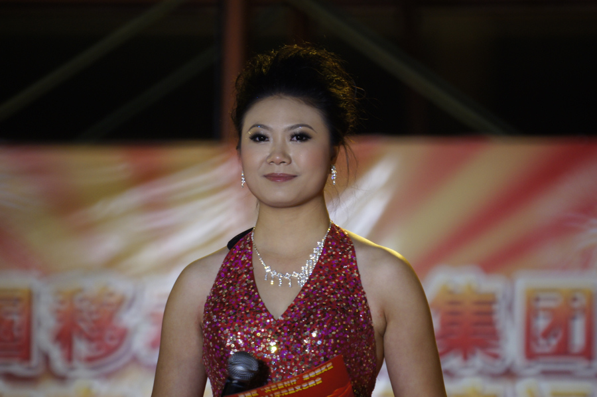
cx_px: 298
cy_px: 198
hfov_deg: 2.8
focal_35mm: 750
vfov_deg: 1.8
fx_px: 12424
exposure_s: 1/50
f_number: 8
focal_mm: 500
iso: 400
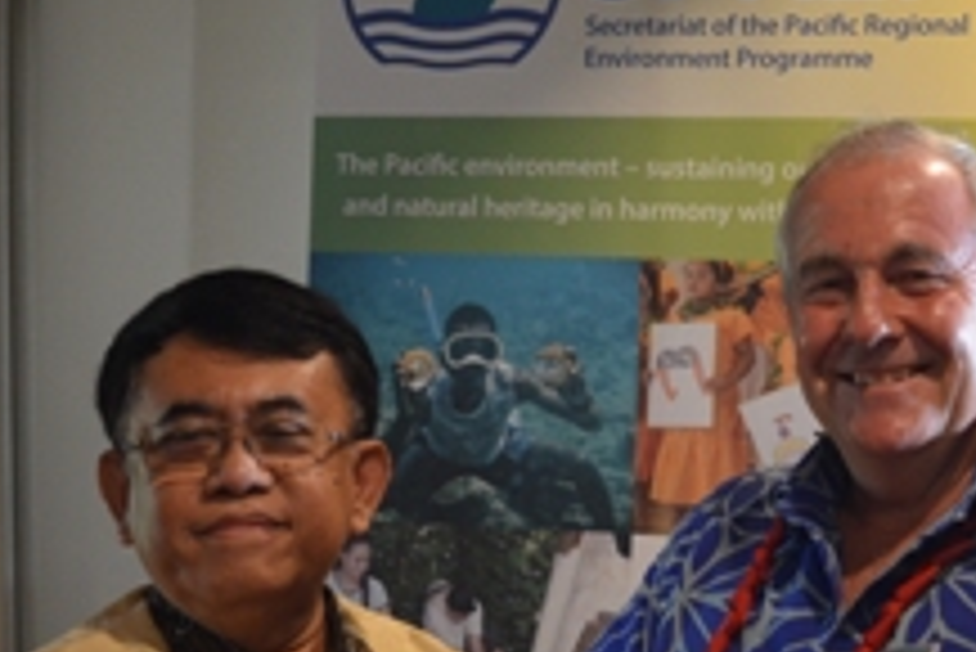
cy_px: 474
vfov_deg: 21.8
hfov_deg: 32.3
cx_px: 558
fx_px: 1682
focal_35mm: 62
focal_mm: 20
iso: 900
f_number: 3.8
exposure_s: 1/30
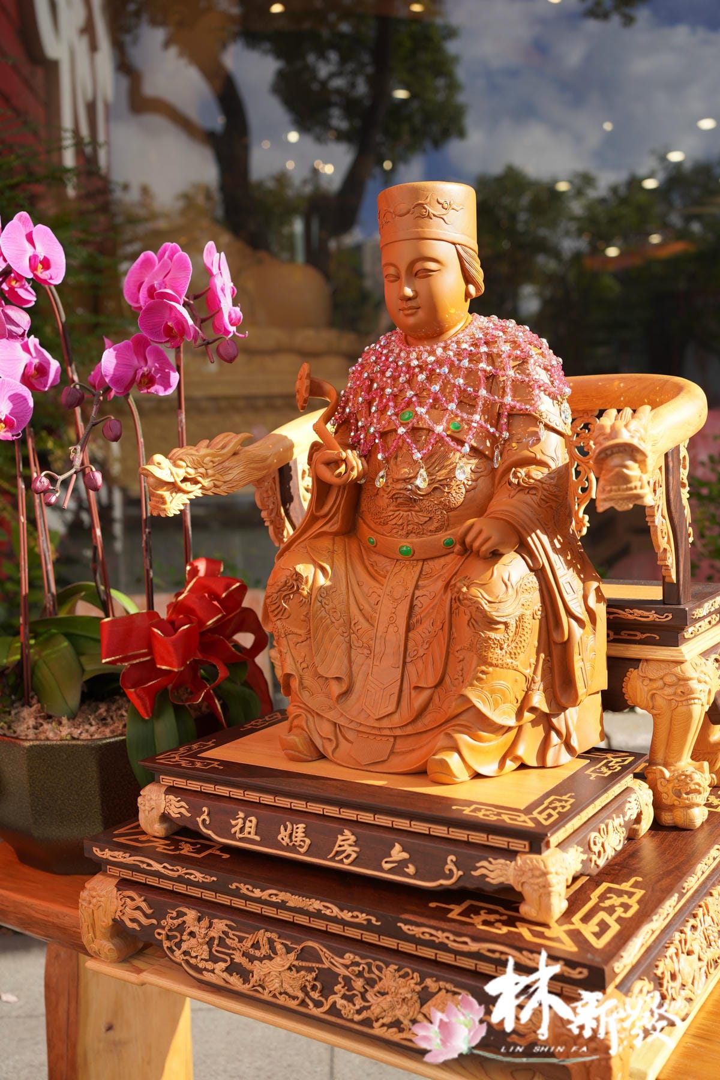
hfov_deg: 37.9
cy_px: 540
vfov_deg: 54.4
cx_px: 360
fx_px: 1050
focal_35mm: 35
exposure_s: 1/400
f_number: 4.5
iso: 100
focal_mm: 35
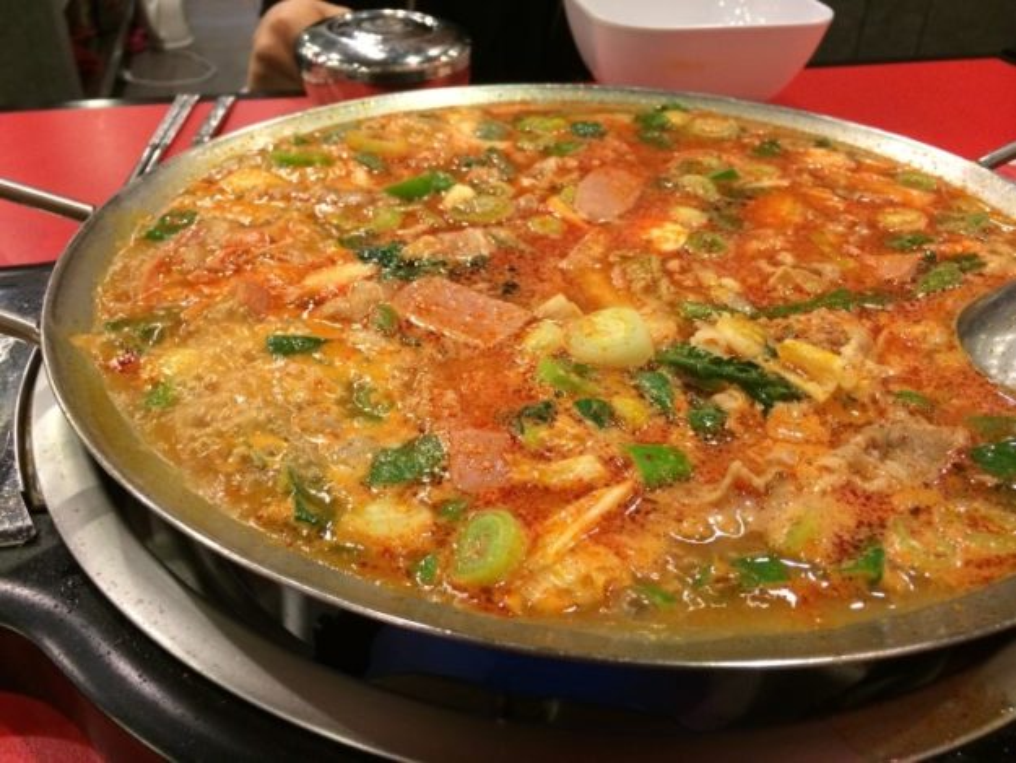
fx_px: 881
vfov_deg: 46.8
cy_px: 382
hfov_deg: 60.0
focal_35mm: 30
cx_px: 508
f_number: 2.2
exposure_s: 1/30
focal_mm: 4.12
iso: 250
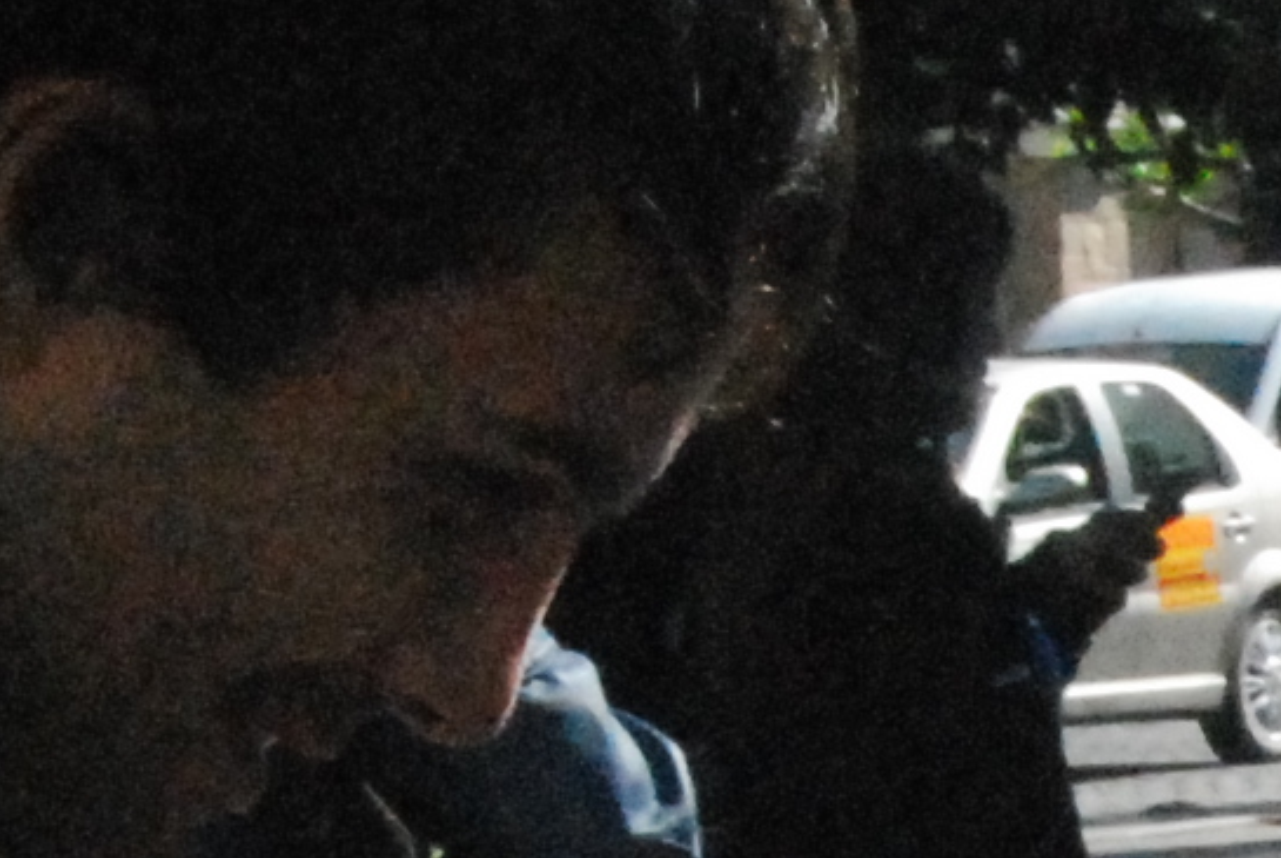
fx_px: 12150
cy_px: 1378
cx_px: 2346
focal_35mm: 341
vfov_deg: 4.0
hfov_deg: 5.9
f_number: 16
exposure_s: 1/1000
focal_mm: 32
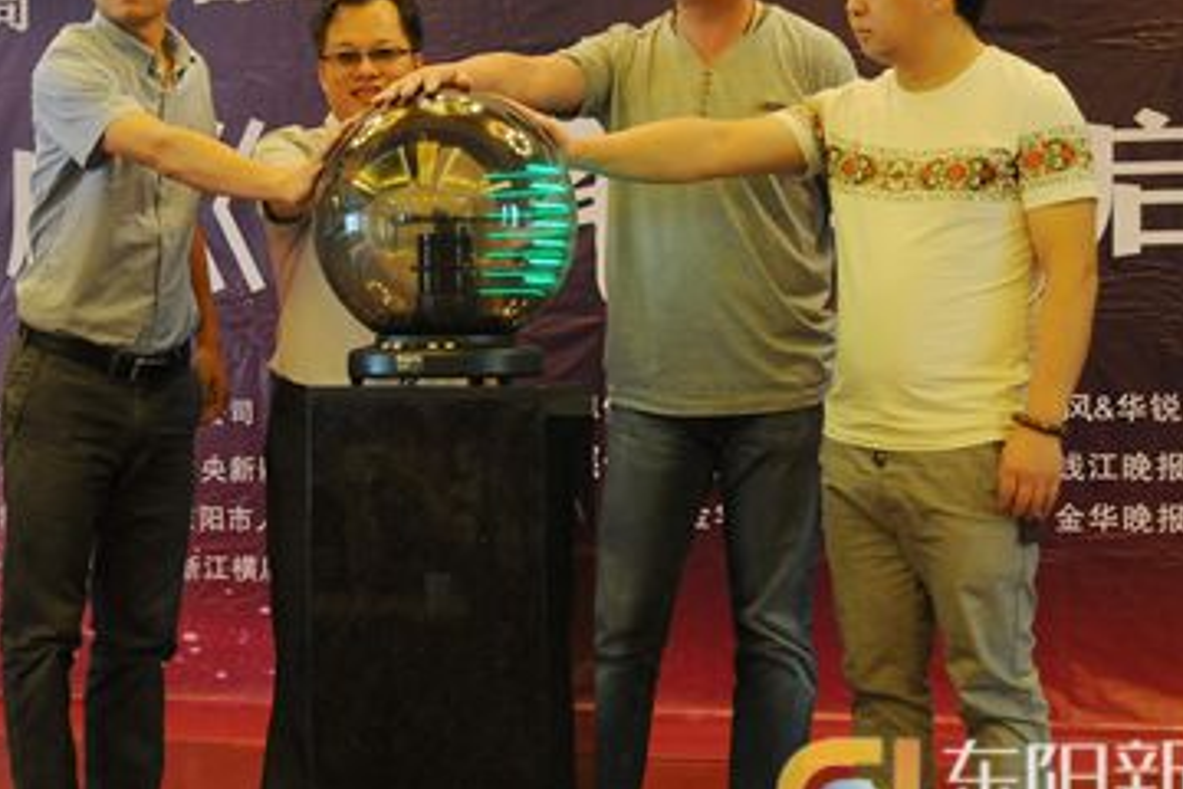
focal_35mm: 62
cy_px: 406
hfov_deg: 32.5
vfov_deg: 22.0
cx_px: 565
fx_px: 2029
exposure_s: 1/25
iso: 800
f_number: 5
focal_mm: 27
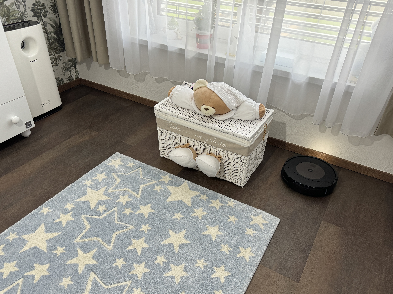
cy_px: 163
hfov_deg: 65.3
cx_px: 200
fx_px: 307
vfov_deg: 51.3
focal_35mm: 27
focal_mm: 6.76
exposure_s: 1/95
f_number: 1.78
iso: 200
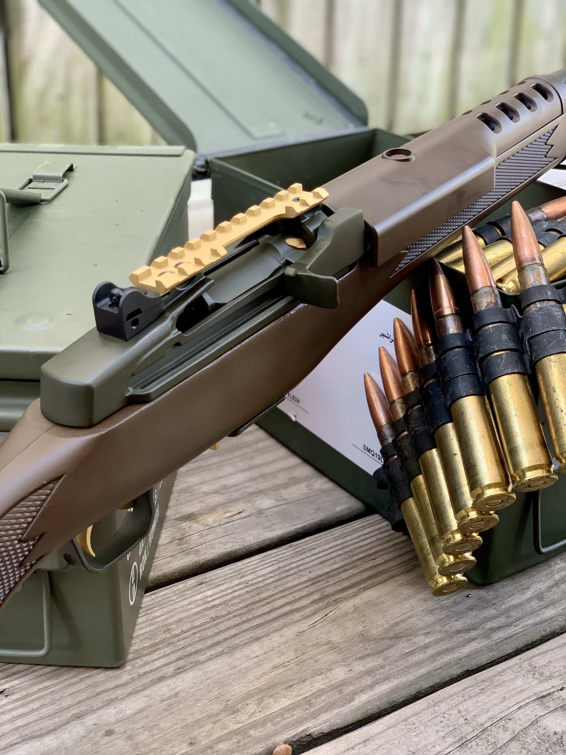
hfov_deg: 28.0
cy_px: 378
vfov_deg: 36.8
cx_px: 283
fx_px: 1134
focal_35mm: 52
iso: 40
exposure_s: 1/122
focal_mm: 6
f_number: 2.4
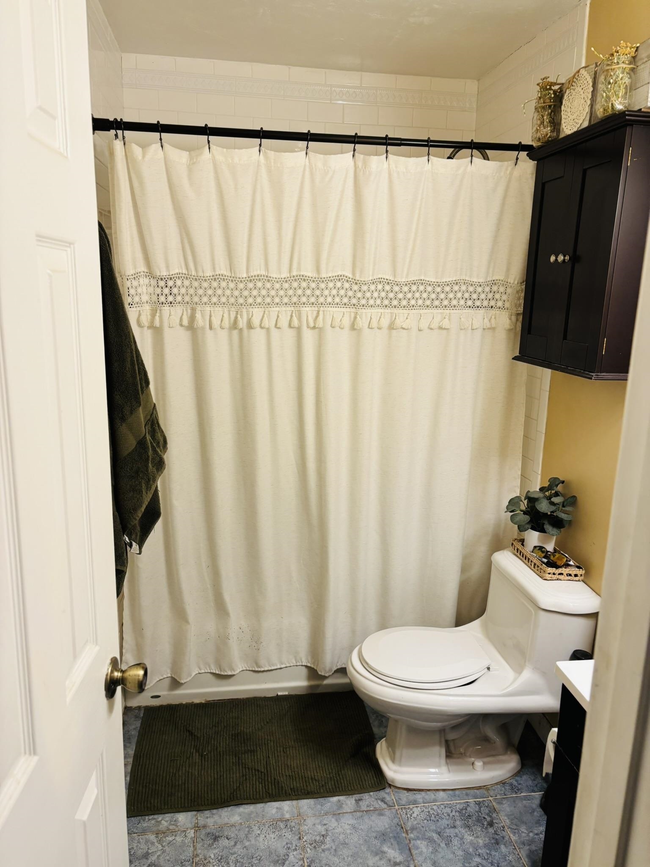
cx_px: 325
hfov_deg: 53.1
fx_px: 651
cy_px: 434
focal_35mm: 26
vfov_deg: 67.3
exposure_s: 1/60
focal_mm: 5.96
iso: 125
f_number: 1.6
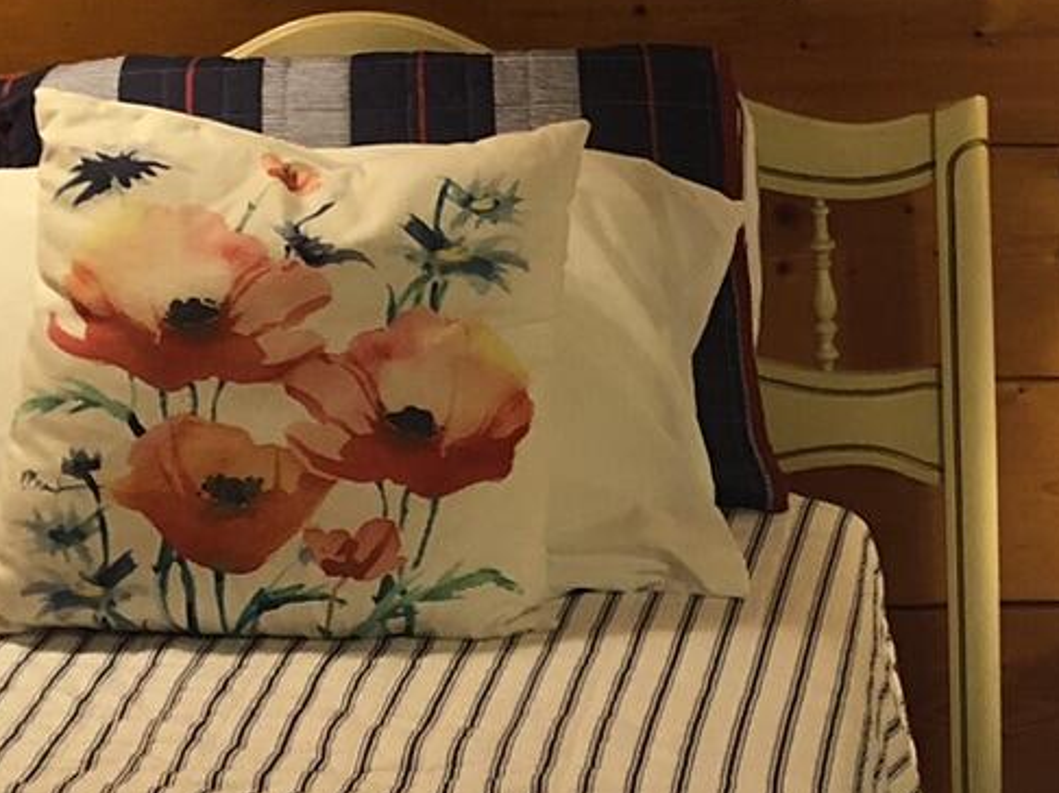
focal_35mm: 118
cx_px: 1246
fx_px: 3608
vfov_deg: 12.5
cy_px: 562
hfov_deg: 16.1
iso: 50
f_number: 1.8
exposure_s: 1/15
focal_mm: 3.99
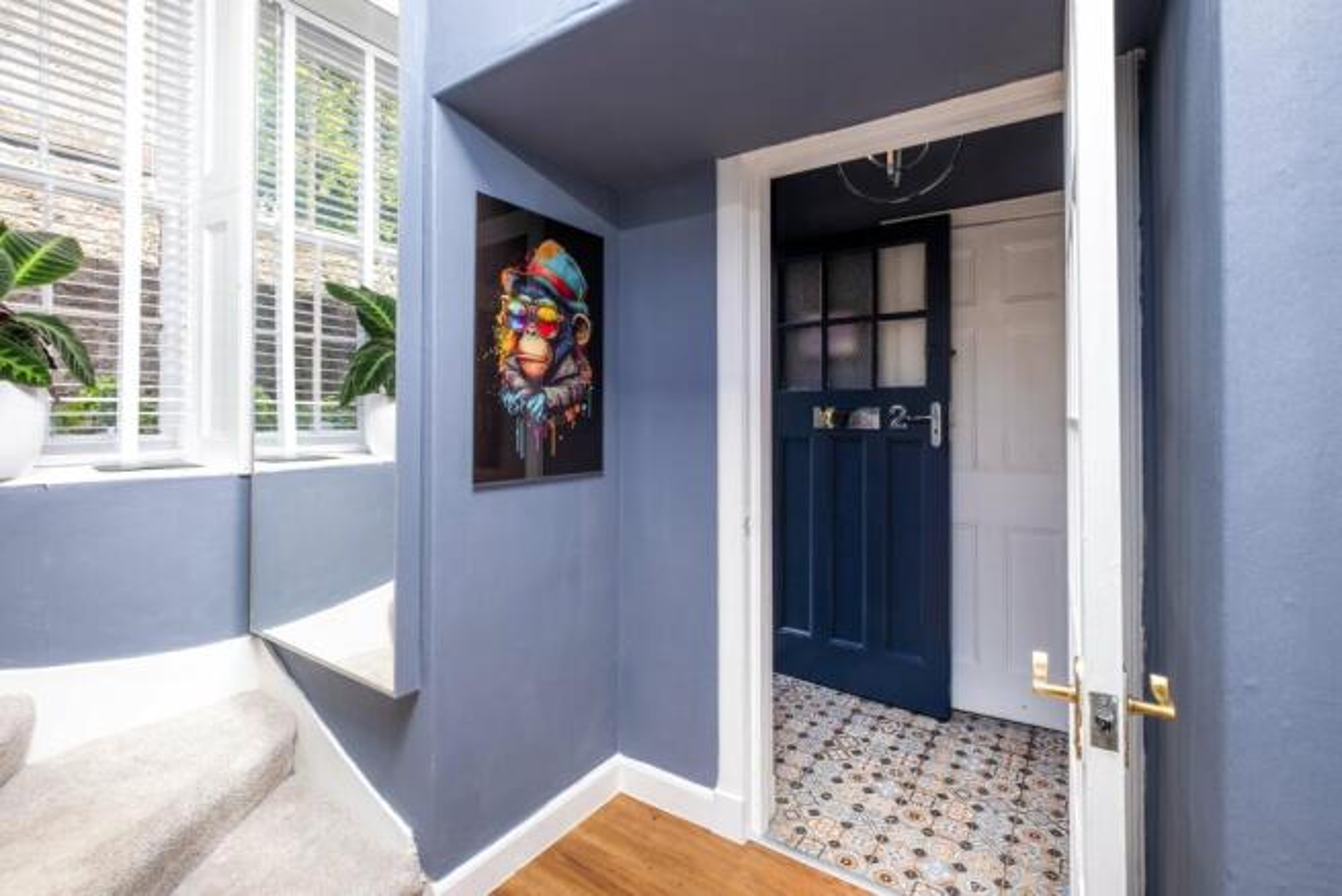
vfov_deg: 77.4
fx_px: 559
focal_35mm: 15
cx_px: 671
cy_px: 448
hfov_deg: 100.4
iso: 200
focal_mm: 10
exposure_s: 1/60
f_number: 6.4
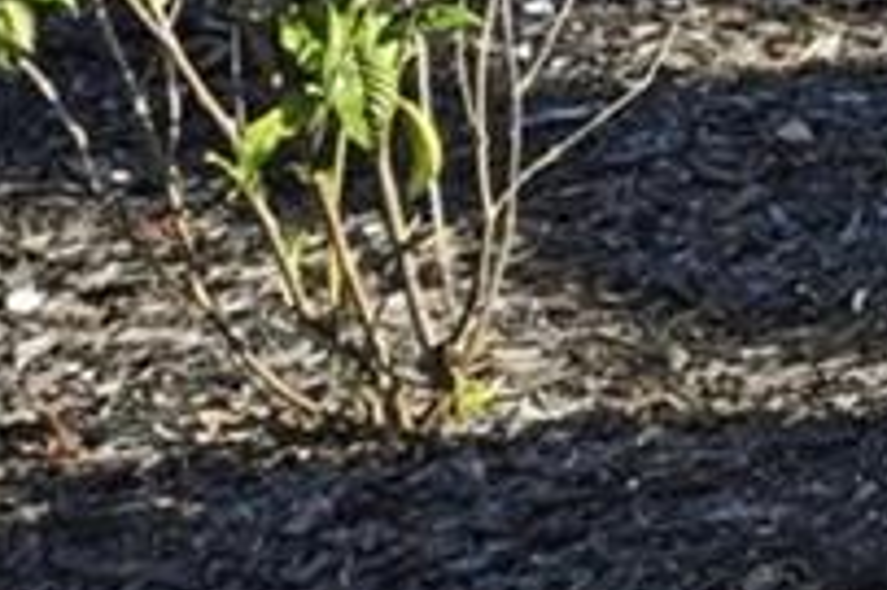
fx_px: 7164
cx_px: 3474
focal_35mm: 291
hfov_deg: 6.0
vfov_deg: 4.4
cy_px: -1702
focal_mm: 37
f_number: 8
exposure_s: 1/16000
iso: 3200
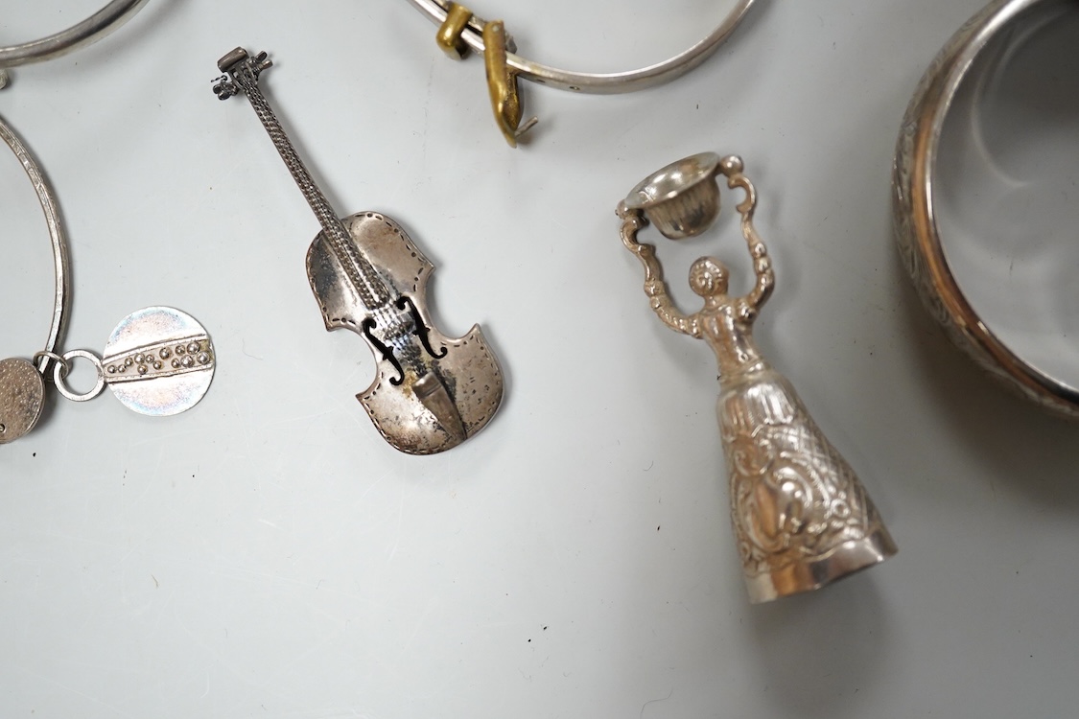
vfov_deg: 29.9
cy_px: 360
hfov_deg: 43.6
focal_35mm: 45
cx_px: 540
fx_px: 1349
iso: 2500
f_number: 4
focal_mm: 30
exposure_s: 1/400
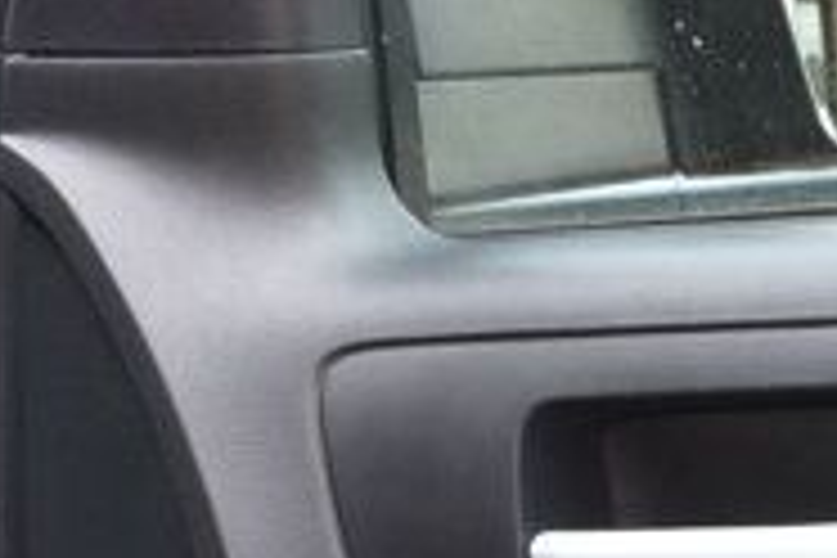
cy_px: 1170
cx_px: 1490
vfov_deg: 7.2
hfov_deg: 10.6
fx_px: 4231
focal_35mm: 182
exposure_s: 1/80
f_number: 8
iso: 400
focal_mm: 22
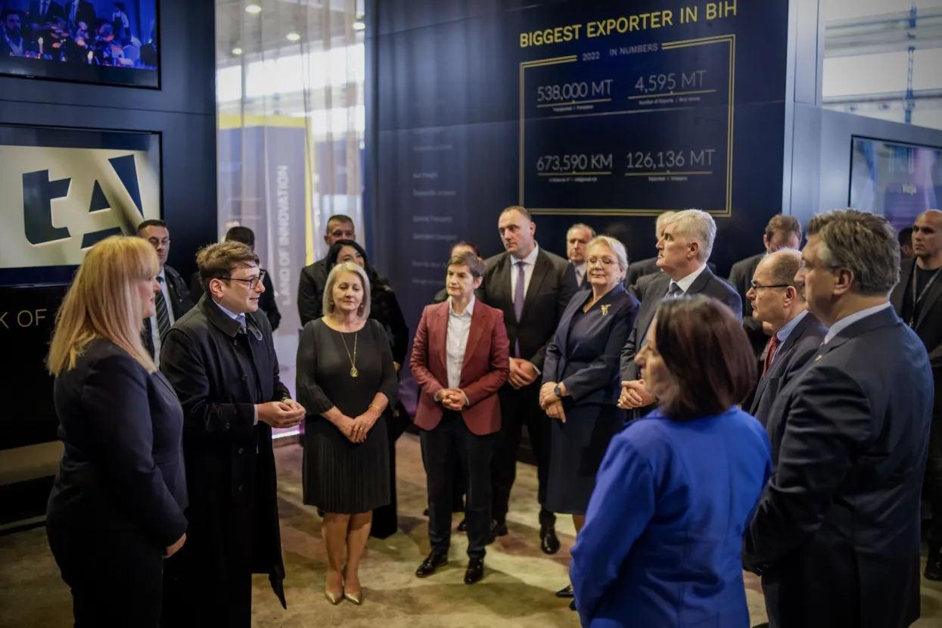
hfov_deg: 54.4
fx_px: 916
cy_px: 314
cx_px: 471
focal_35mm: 35
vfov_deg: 37.9
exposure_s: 1/100
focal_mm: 35
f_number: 1.4
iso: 800
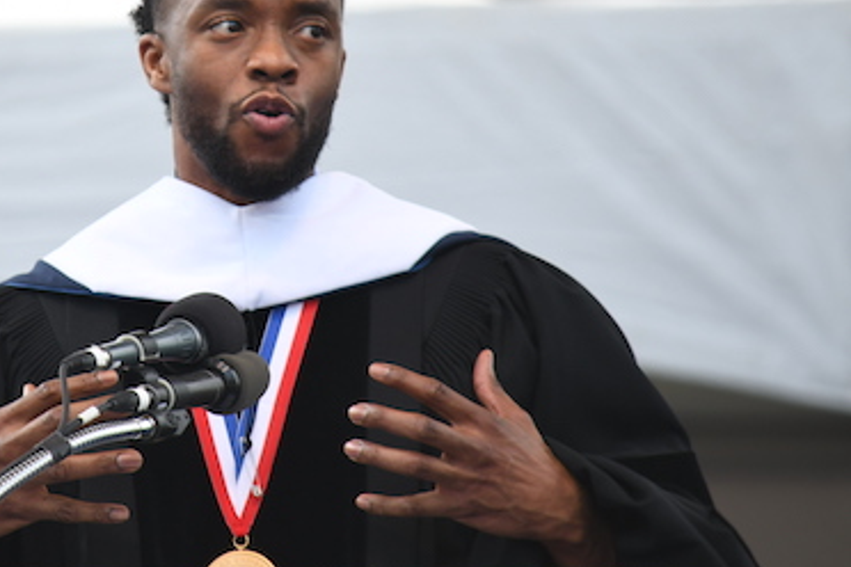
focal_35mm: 629
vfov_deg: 2.2
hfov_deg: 3.3
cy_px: 158
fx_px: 14868
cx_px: 176
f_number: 9
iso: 400
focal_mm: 260
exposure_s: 1/500
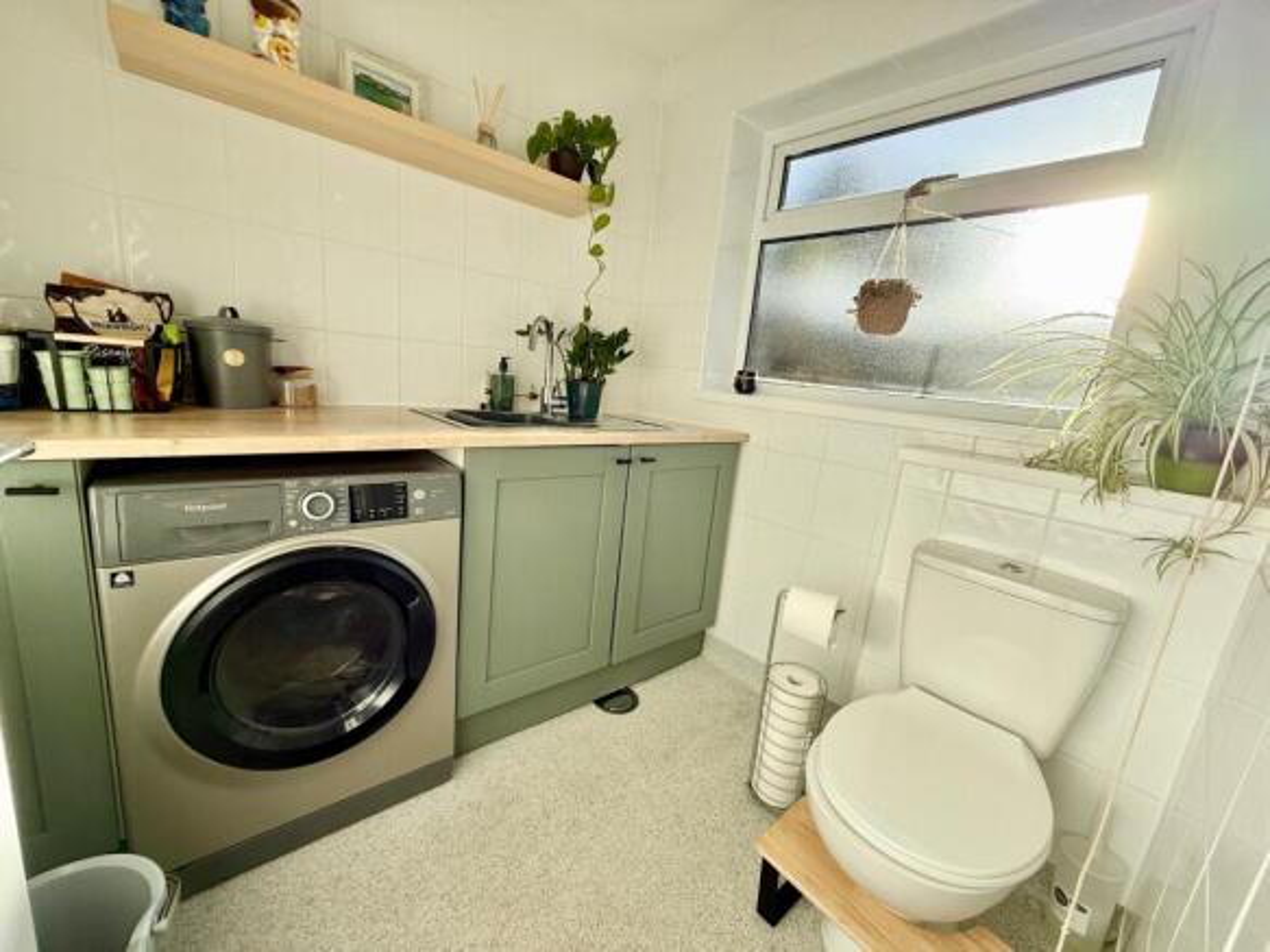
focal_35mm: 14
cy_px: 476
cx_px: 635
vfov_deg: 85.7
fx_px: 514
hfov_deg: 102.1
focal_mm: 2.22
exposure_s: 1/455
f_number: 2.2
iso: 50
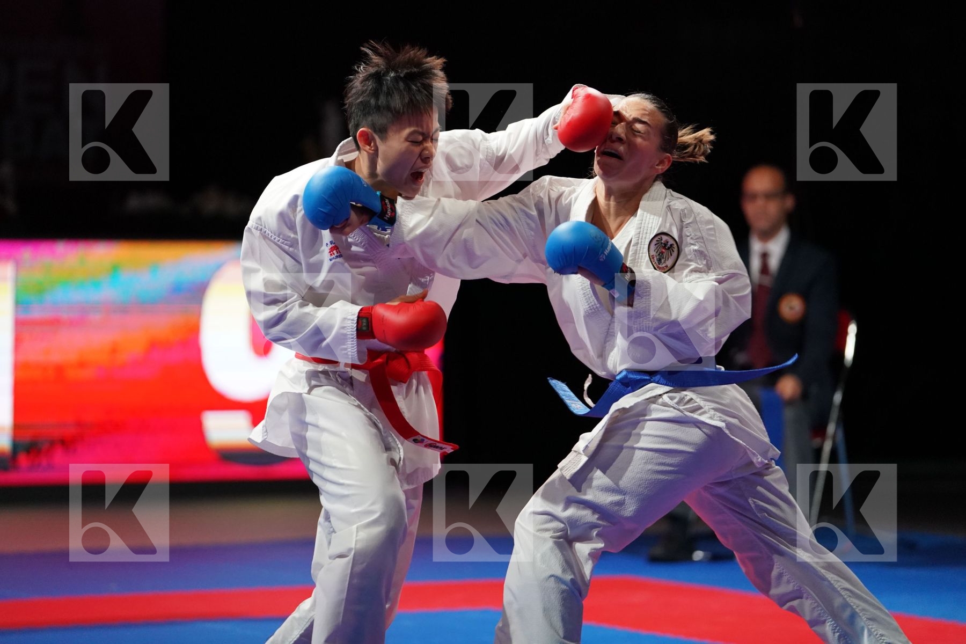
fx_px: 4722
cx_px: 483
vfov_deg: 7.8
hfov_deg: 11.7
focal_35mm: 176
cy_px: 322
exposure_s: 1/1000
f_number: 2.8
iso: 4000
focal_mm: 176
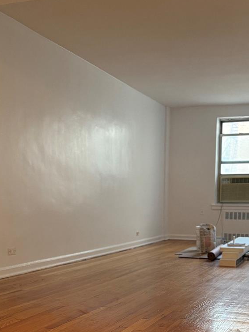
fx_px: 470
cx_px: 165
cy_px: 249
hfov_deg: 29.5
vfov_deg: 37.9
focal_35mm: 49
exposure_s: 1/120
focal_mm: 6.76
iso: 400
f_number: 1.78
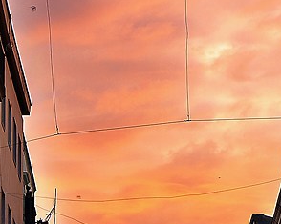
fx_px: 2228
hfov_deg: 7.2
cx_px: 214
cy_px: -51
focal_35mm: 268
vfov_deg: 5.7
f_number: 6.3
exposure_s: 1/50
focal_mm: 35
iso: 100
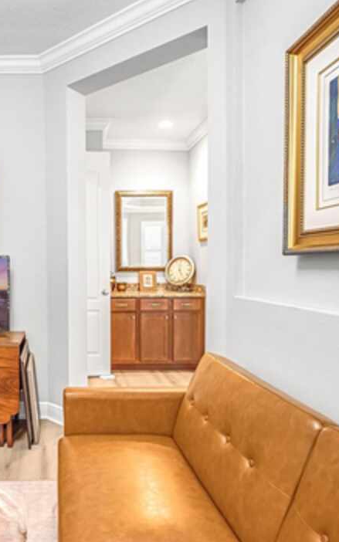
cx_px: 66
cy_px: 279
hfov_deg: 45.1
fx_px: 384
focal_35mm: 26
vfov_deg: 70.4
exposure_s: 2.5
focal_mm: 14
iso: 200
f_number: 9
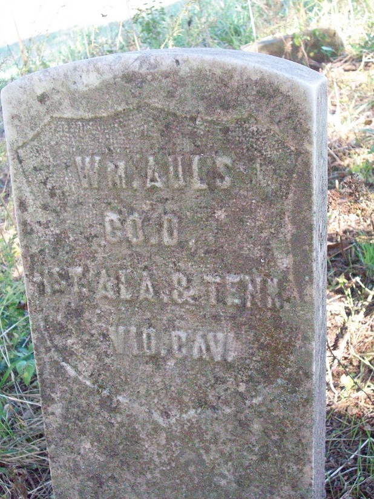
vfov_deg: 35.5
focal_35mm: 54
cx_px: 187
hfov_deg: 27.0
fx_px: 778
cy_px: 250
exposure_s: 1/161
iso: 521
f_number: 3.4
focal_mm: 9
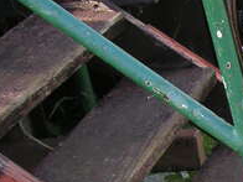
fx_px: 1060
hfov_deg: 12.1
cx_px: 430
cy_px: 220
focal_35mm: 151
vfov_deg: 9.7
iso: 50
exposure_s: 1/180
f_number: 2.8
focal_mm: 6.1
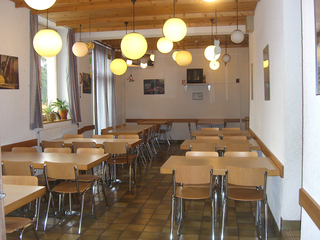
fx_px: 351
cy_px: 120
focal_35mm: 38
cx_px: 160
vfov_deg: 37.7
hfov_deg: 49.0
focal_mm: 7.9
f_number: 2.8
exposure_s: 1/60
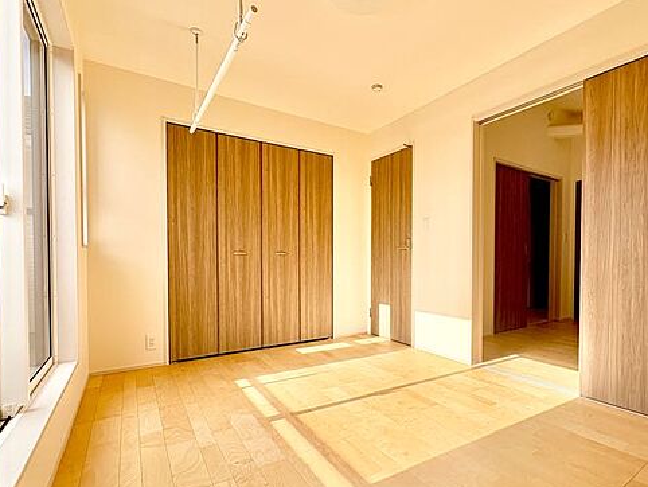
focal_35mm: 18
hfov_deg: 87.4
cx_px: 358
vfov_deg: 71.4
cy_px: 268
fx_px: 337
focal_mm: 2.22
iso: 40
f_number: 2.2
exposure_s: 1/763
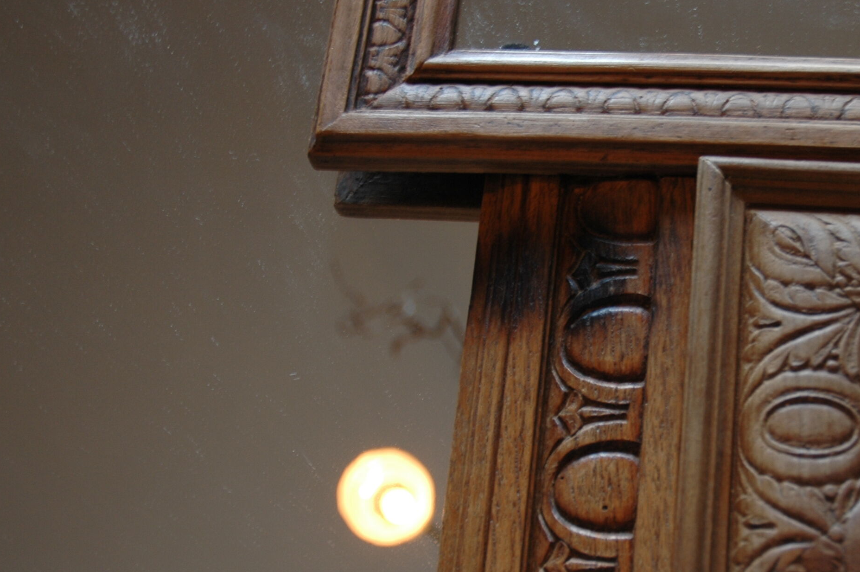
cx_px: 647
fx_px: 1451
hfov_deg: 32.4
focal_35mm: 61
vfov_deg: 22.2
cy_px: 358
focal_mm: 25
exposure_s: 1/13
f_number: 3.8
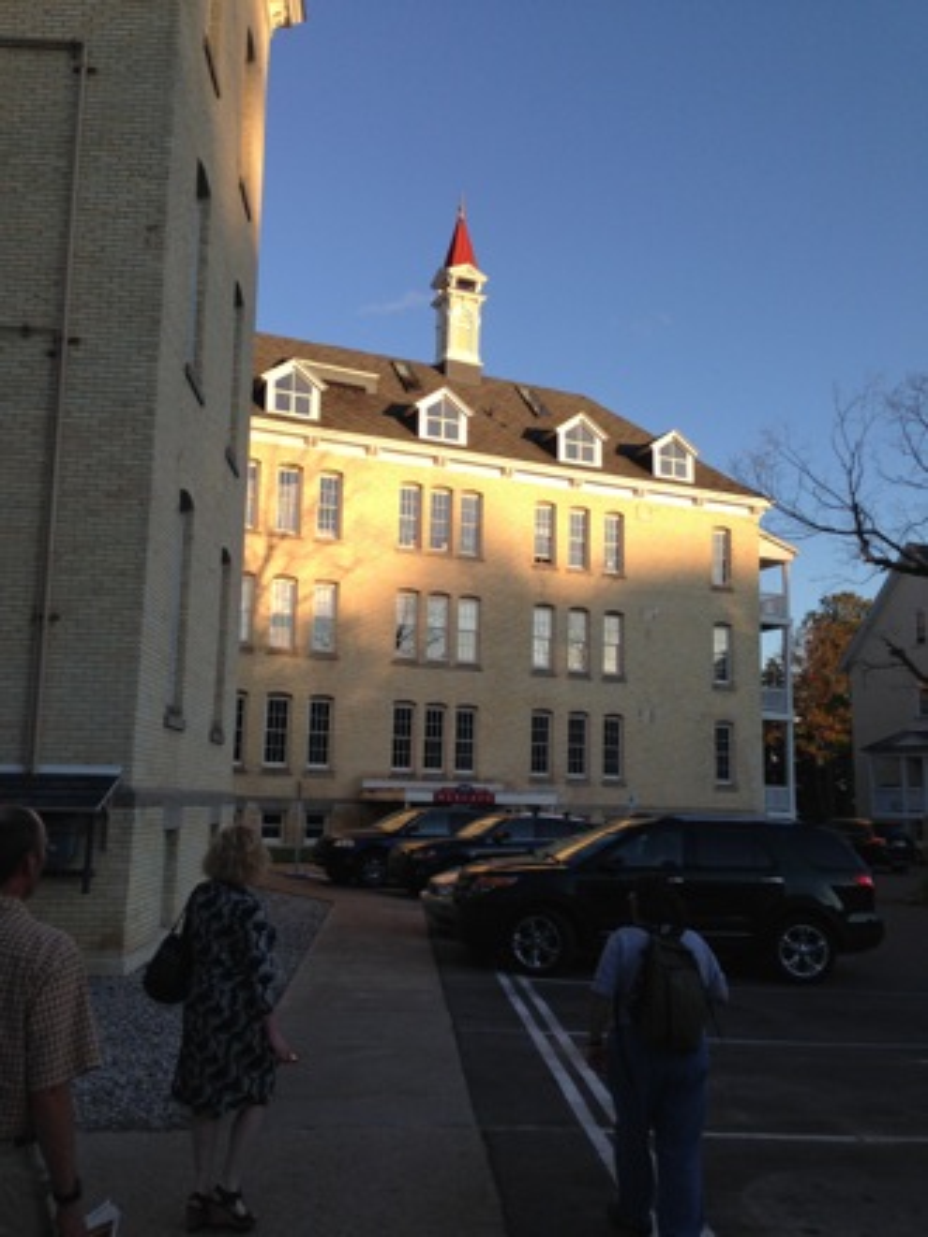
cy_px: 618
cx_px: 464
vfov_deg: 55.4
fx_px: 1180
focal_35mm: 33
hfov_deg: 42.9
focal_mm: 4.12
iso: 50
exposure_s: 1/521
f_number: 2.4
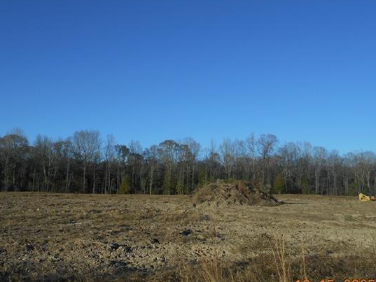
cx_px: 174
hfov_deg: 58.3
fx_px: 337
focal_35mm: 31
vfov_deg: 45.4
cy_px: 150
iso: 80
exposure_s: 1/1000
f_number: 3.2
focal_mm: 4.6
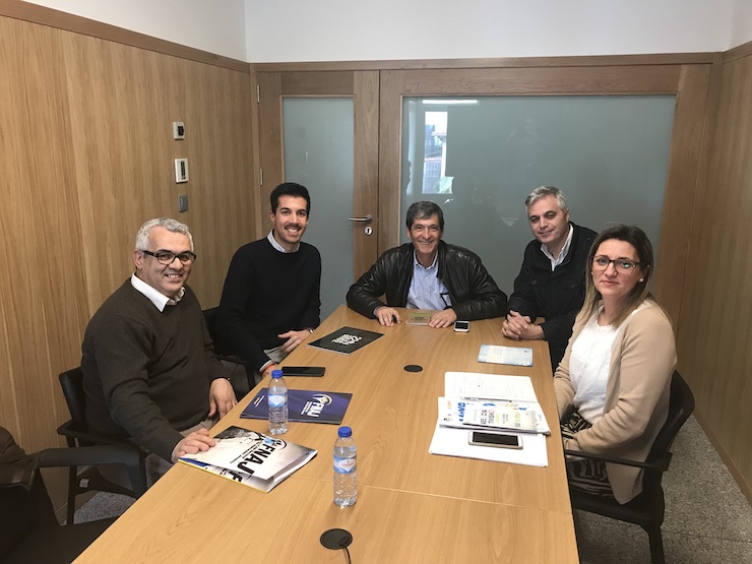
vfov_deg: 49.7
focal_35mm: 28
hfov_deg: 63.4
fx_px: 608
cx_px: 376
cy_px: 282
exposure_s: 1/33
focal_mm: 3.99
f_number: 1.8
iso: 40
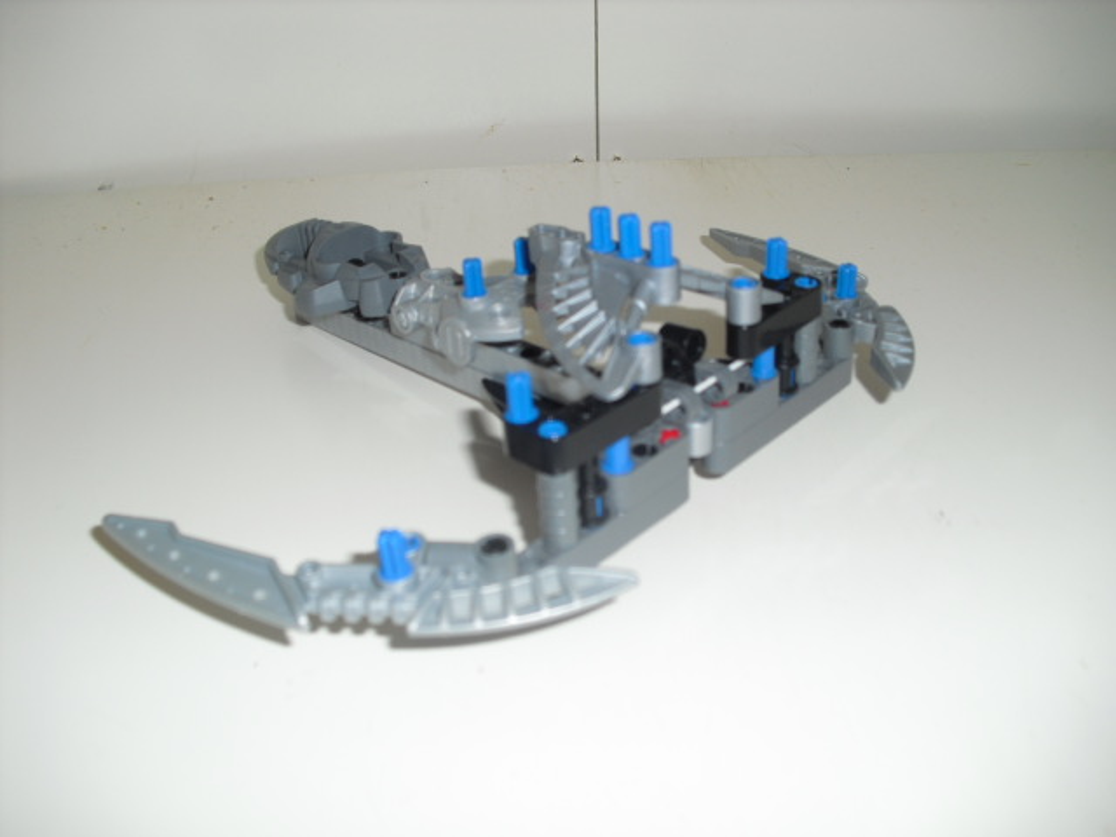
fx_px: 1161
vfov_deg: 39.7
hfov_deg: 51.4
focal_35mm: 36
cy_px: 418
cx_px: 558
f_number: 3.1
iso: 64
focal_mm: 6.3
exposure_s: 1/60
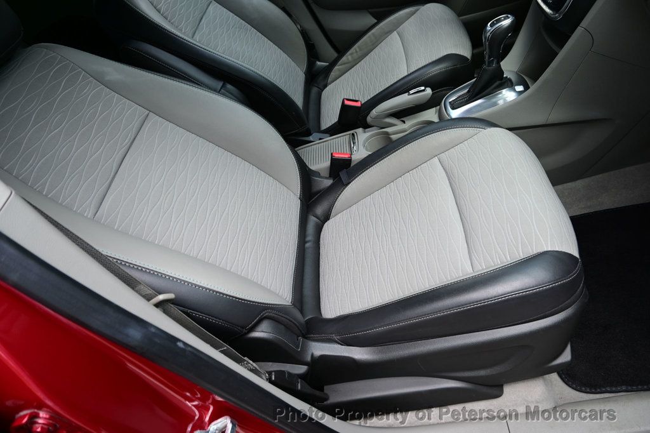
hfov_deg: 73.8
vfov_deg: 53.1
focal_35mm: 24
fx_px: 433
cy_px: 216
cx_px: 325
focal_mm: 16
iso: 100
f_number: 4.5
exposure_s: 1/80
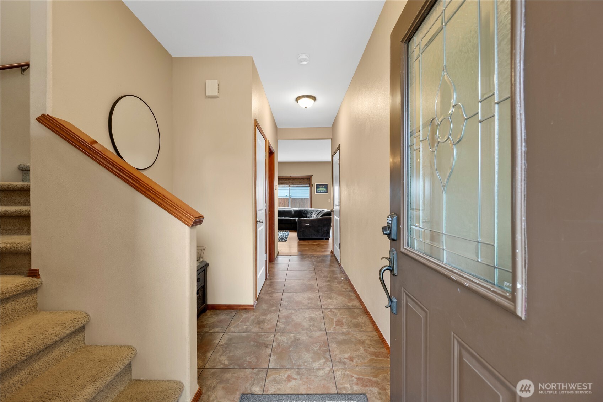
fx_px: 234
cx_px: 302
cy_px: 201
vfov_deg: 81.2
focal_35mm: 14
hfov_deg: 104.3
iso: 200
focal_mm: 14
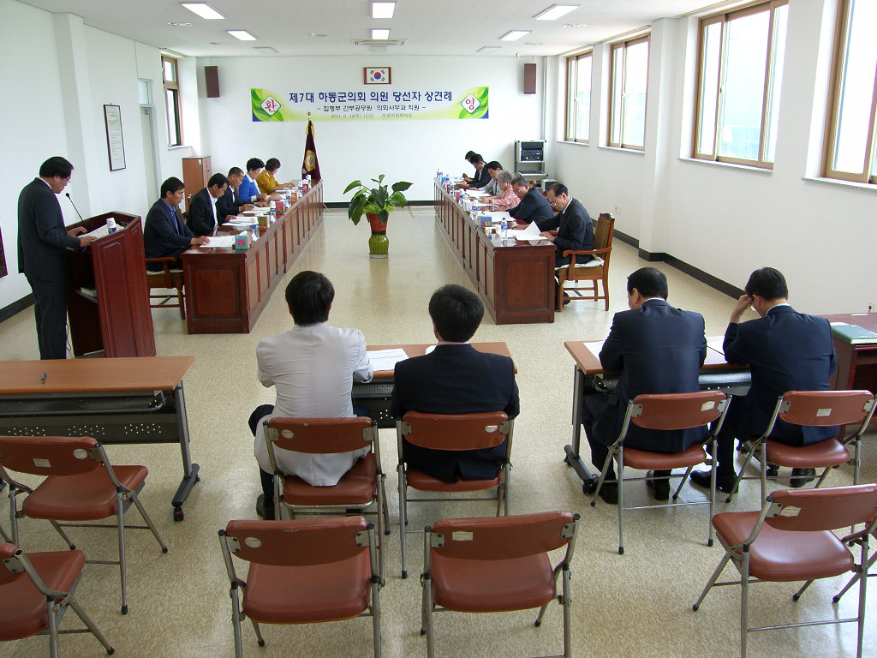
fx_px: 709
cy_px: 329
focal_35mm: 28
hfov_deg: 63.4
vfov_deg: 49.7
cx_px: 438
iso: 50
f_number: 2.8
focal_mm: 7.4
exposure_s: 1/50
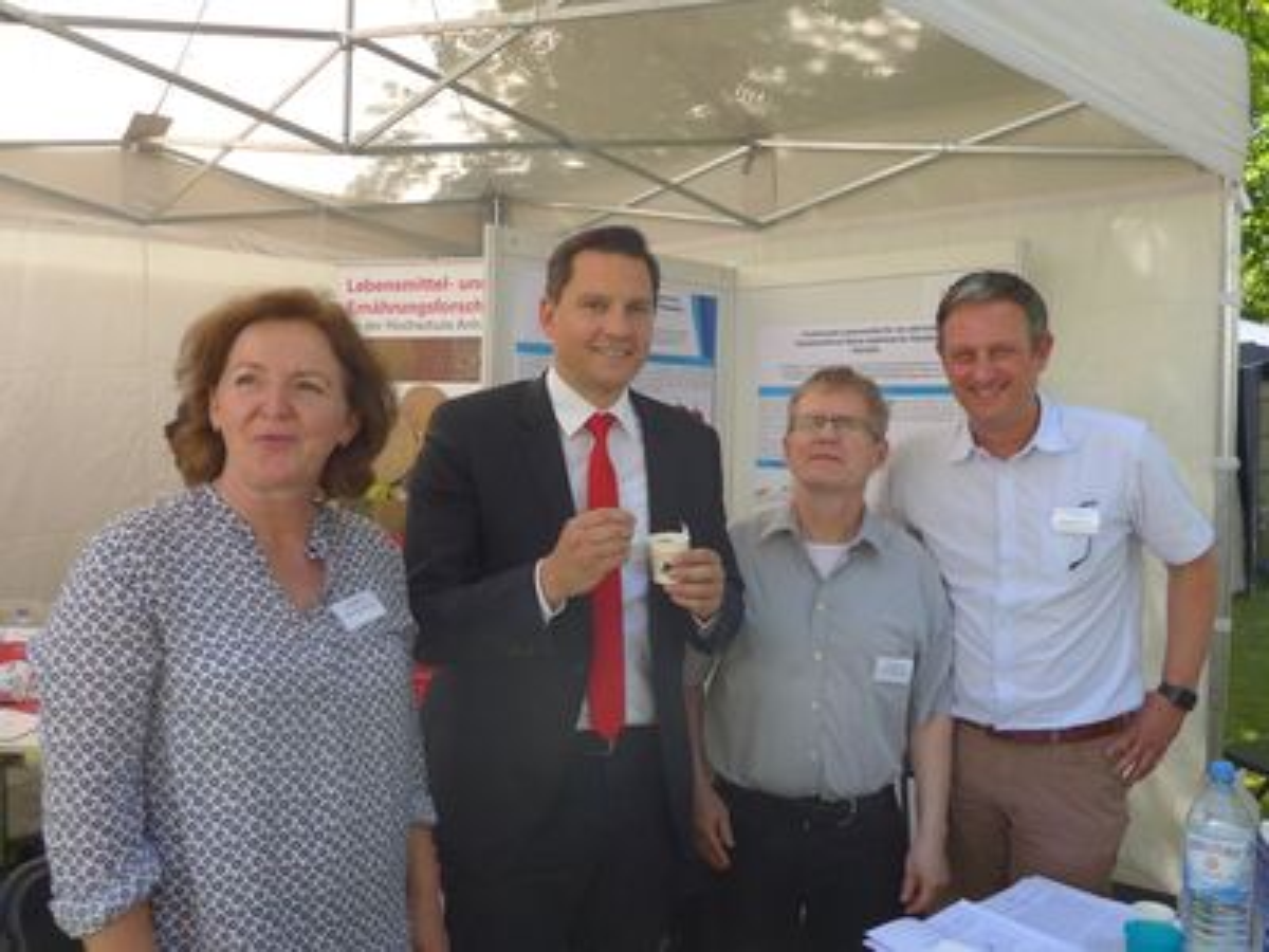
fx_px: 1063
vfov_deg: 48.2
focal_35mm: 29
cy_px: 476
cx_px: 634
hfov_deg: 61.7
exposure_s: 1/320
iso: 80
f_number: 2.8
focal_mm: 6
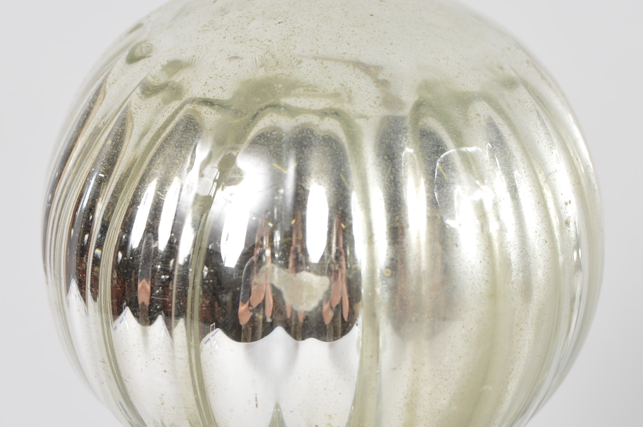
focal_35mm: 116
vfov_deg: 11.8
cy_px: 246
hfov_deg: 17.7
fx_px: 2070
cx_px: 297
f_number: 7.1
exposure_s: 1/80
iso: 100
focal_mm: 50
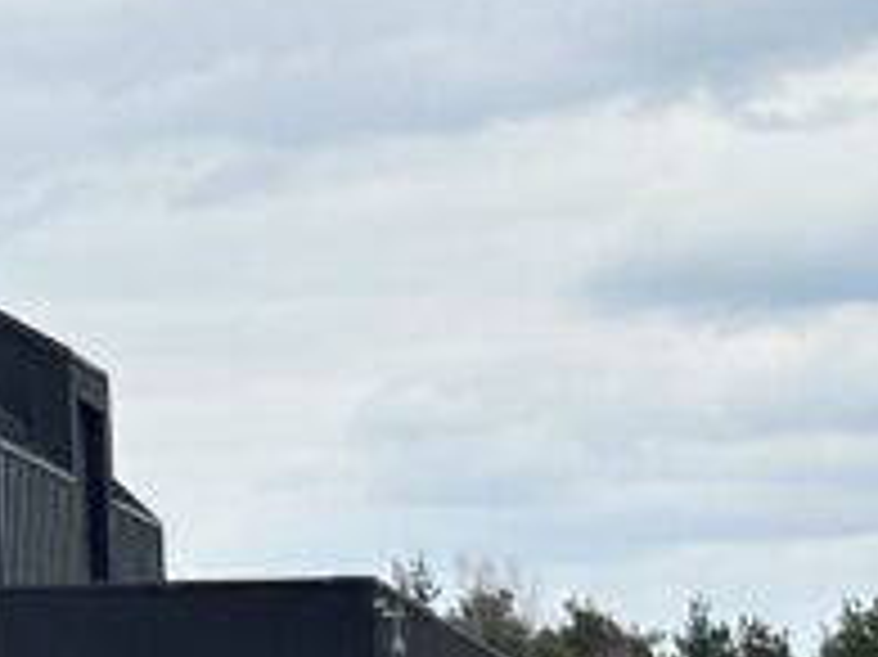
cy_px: 117
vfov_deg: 5.9
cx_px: -1031
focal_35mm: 252
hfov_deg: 7.5
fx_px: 6388
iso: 64
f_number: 1.78
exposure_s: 1/935
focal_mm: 6.86
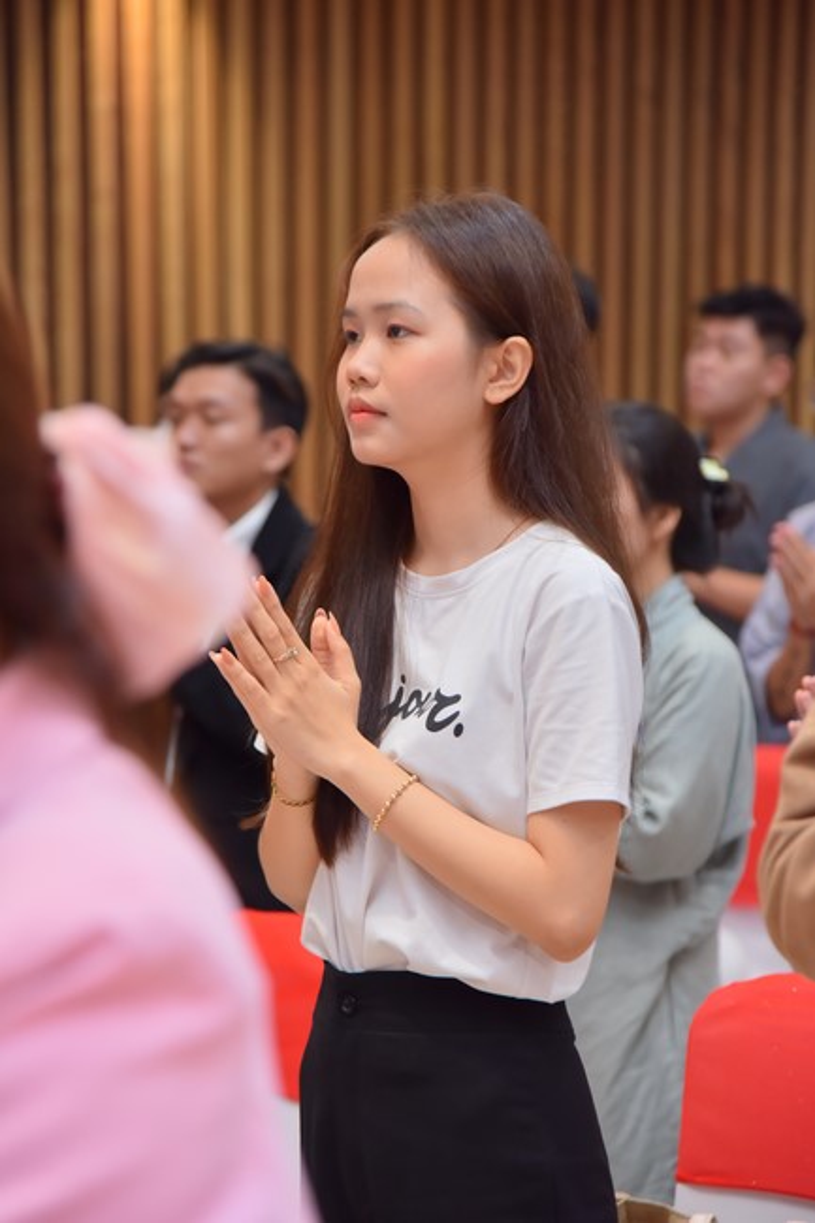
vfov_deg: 17.1
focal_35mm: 120
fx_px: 4077
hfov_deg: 11.4
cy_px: 612
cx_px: 408
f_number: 4.5
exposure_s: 1/160
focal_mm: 120
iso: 1250
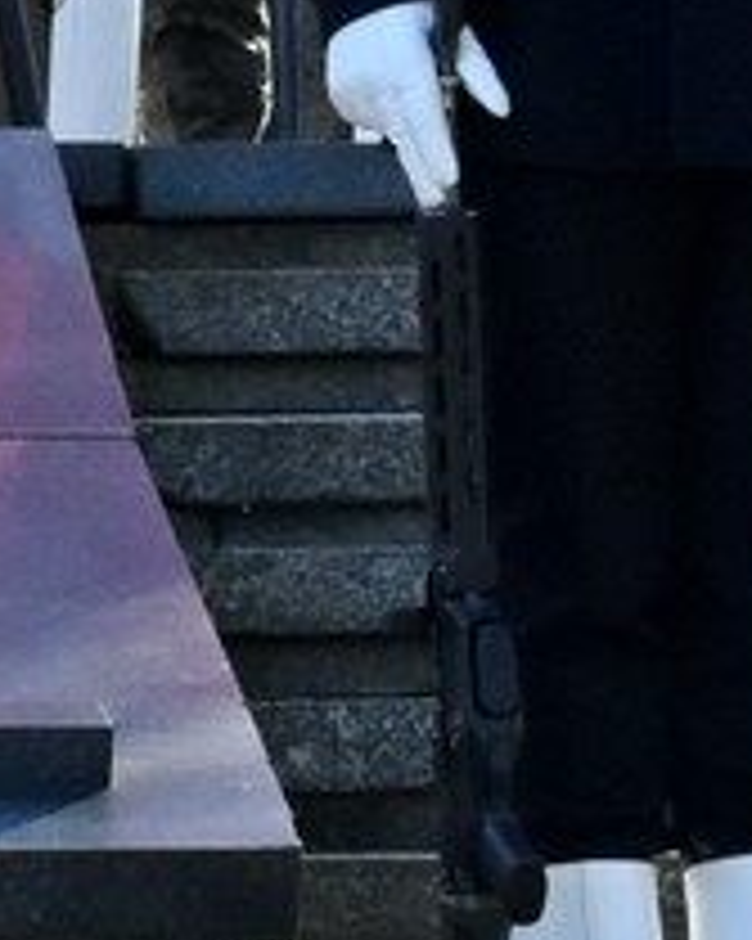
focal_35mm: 551
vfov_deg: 3.5
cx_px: -2423
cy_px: 807
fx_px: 15340
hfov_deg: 2.7
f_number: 2.8
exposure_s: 1/400
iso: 800
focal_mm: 40
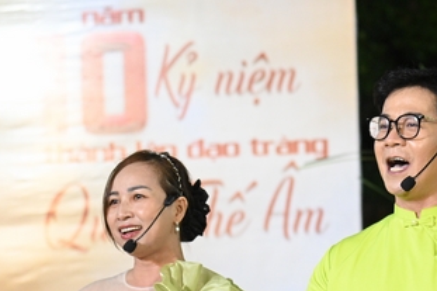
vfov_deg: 5.5
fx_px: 3045
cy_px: 228
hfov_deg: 8.2
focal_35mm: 251
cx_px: 348
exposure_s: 1/250
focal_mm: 120
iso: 5000
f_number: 4
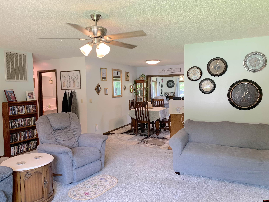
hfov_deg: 67.3
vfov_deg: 53.1
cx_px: 134
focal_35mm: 26
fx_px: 202
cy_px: 101
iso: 80
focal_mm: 4.25
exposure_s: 1/60
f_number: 1.8
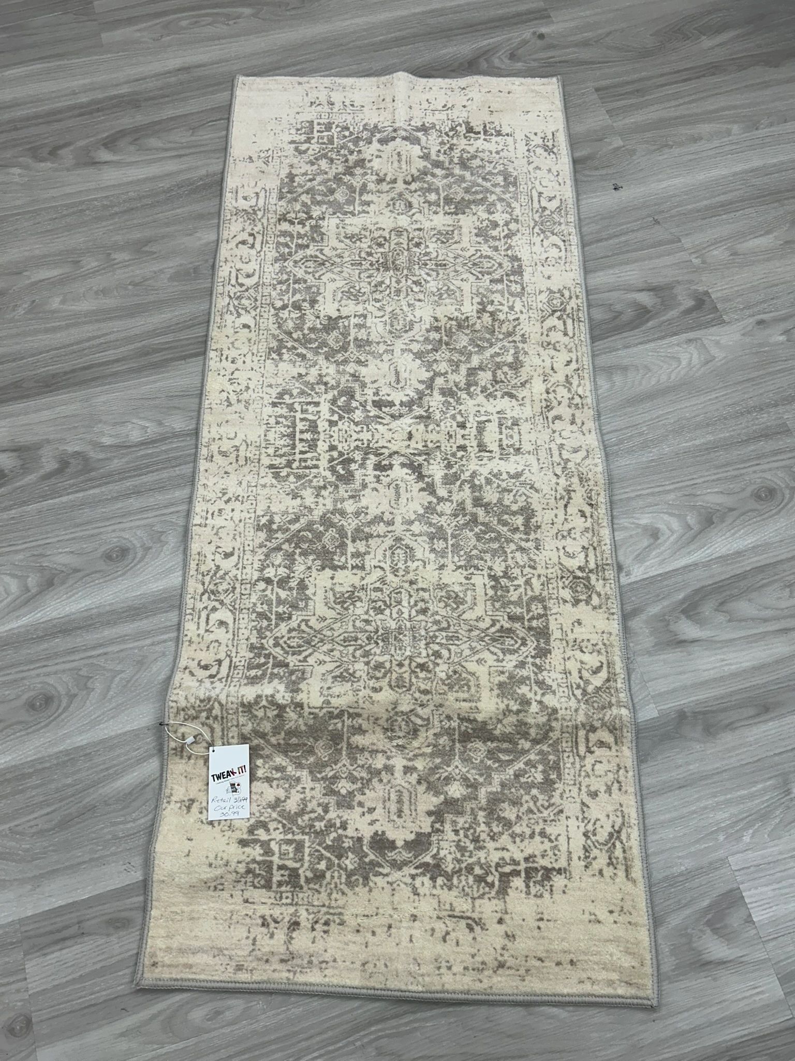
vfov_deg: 67.3
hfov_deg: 53.1
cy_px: 530
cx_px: 398
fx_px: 796
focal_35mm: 26
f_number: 1.5
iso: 40
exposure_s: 1/120
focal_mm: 5.7
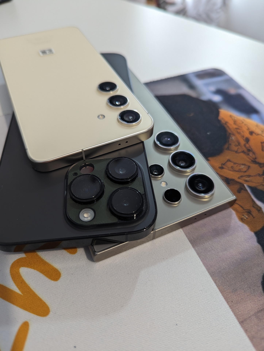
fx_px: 243
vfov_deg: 71.5
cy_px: 176
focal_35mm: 24
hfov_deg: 56.9
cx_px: 132
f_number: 1.85
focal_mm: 6.81
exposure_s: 1/29.1
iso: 75
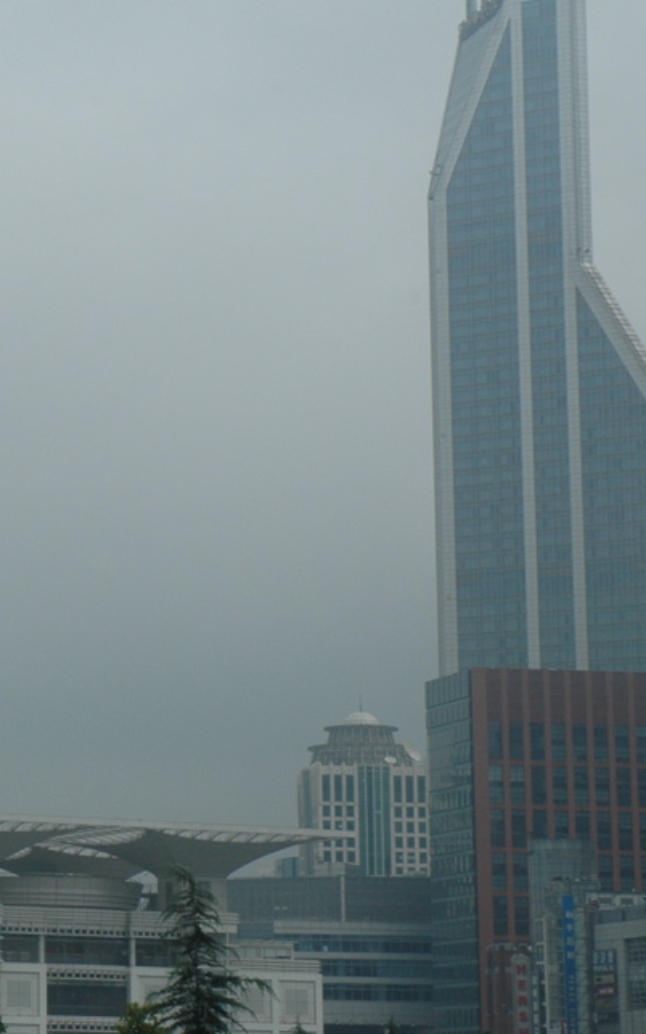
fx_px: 3689
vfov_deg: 15.9
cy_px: 404
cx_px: -183
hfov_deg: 9.8
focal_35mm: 131
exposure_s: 1/640
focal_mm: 46
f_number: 13
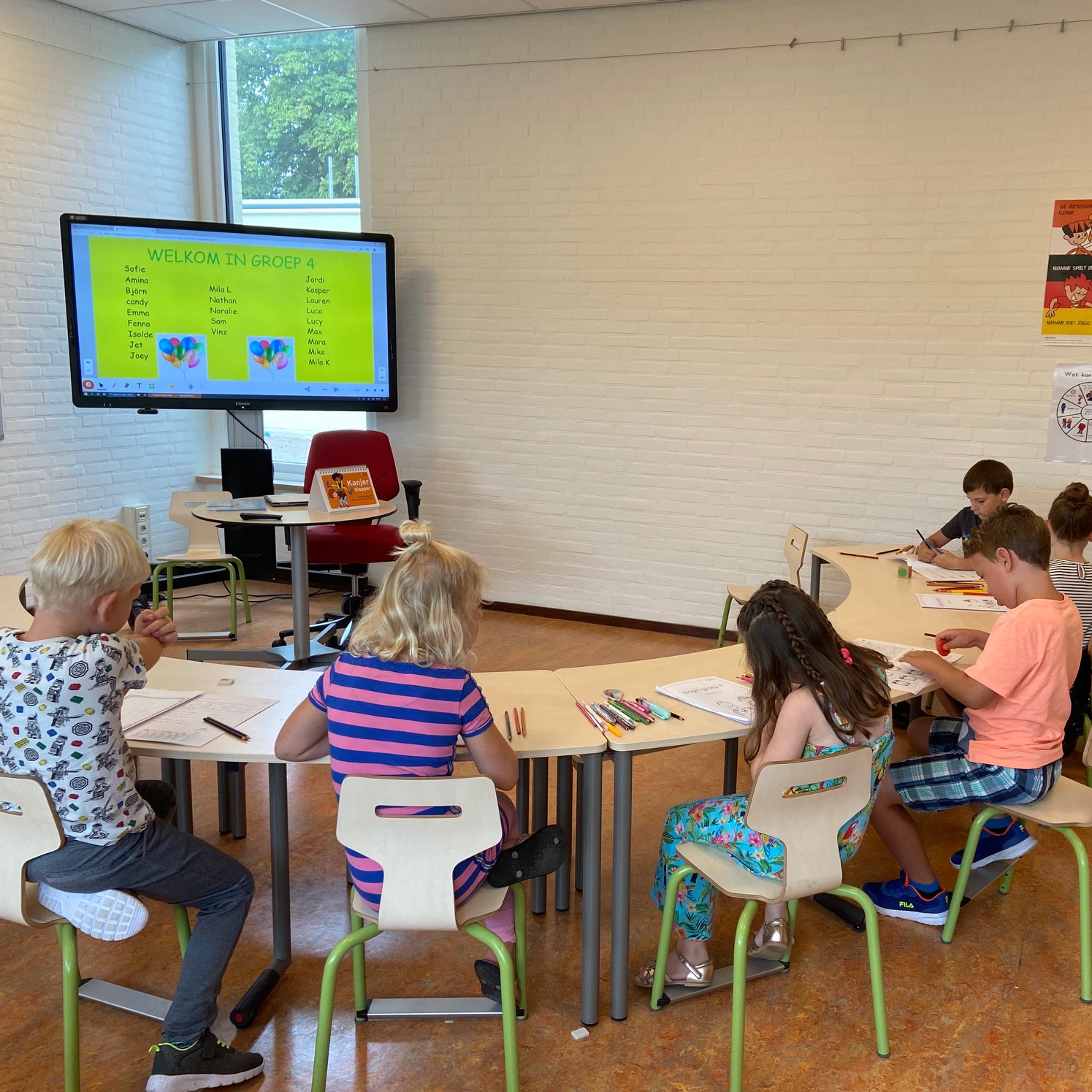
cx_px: 640
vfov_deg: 52.5
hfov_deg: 52.3
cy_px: 547
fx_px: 1106
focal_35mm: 31
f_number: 1.8
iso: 80
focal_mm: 4.25
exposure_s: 1/92
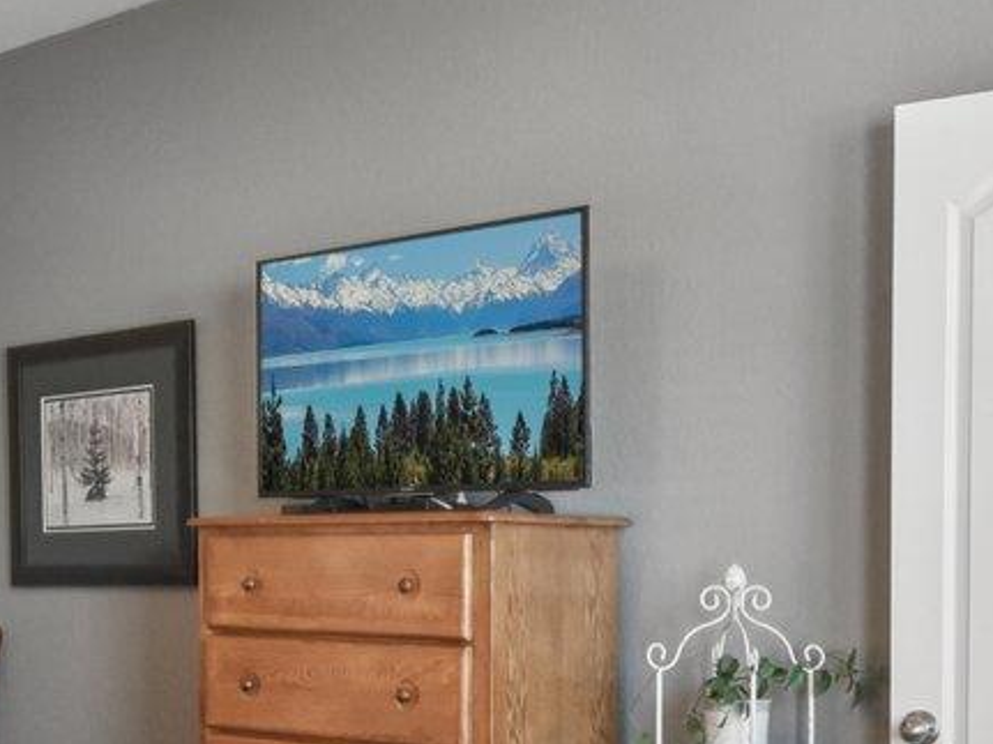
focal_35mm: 64
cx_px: 274
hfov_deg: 29.9
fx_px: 1835
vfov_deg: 22.7
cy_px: 553
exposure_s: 1/15
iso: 560
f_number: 8
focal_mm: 14
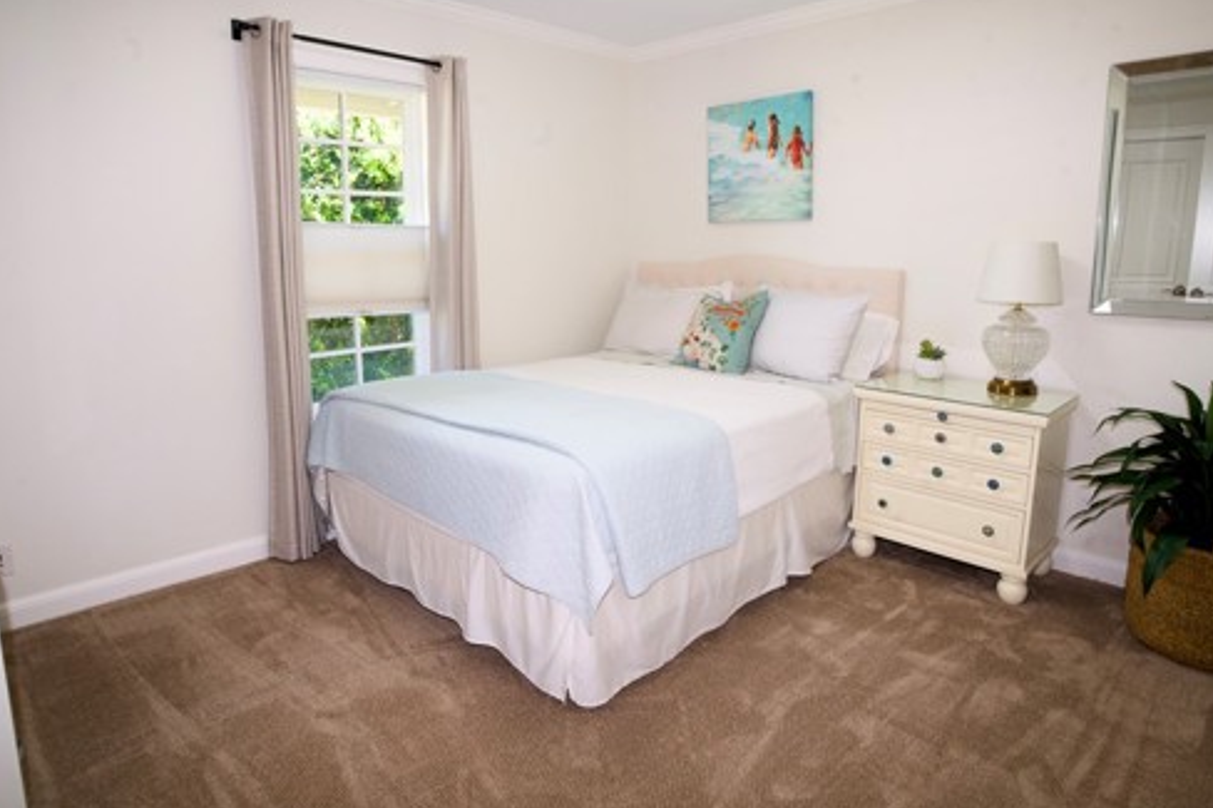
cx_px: 589
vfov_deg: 59.3
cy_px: 353
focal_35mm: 21
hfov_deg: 81.2
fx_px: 707
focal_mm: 16
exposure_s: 1/10
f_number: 13
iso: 640
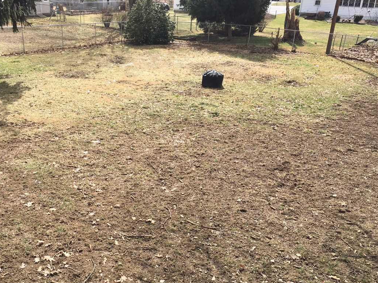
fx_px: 393
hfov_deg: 51.2
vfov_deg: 39.5
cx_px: 166
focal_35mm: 36
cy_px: 168
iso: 25
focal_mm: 4.15
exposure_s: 1/999
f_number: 2.2
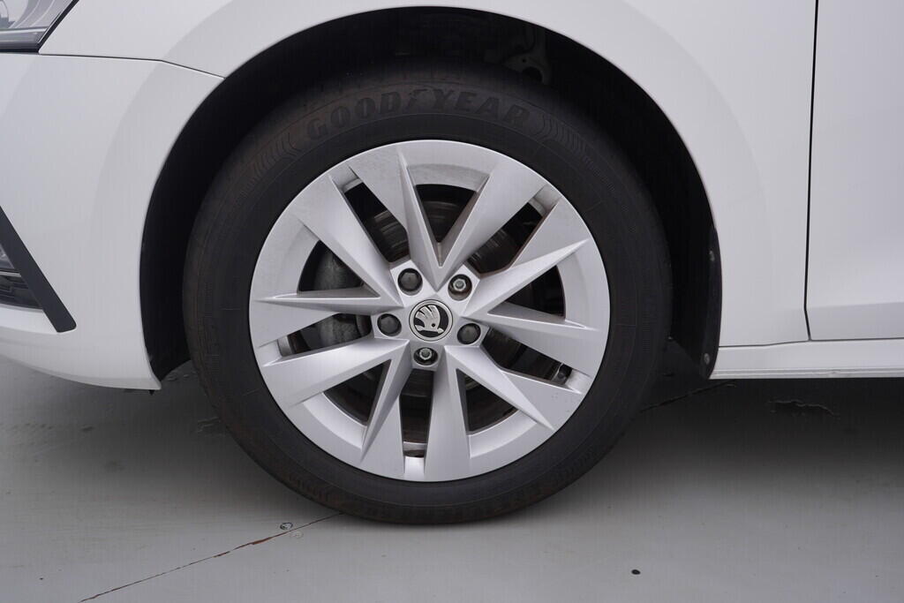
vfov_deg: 36.9
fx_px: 904
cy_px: 302
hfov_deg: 53.1
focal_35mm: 36
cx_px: 452
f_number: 4
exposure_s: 1/80
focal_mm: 24
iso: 125
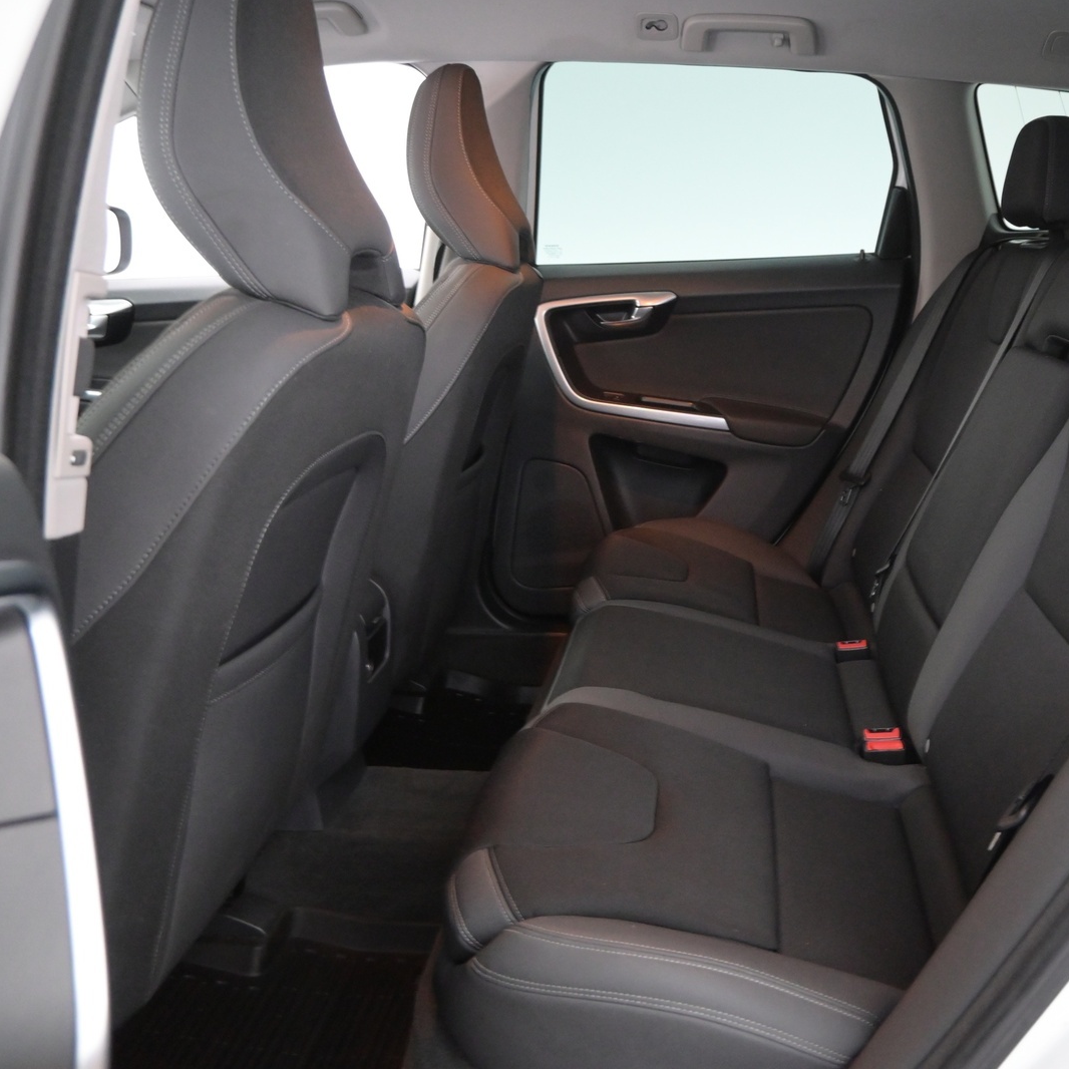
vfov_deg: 52.5
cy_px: 536
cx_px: 762
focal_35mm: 31
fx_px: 1083
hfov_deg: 51.0
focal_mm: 16
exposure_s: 1/25
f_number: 3.5
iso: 3200
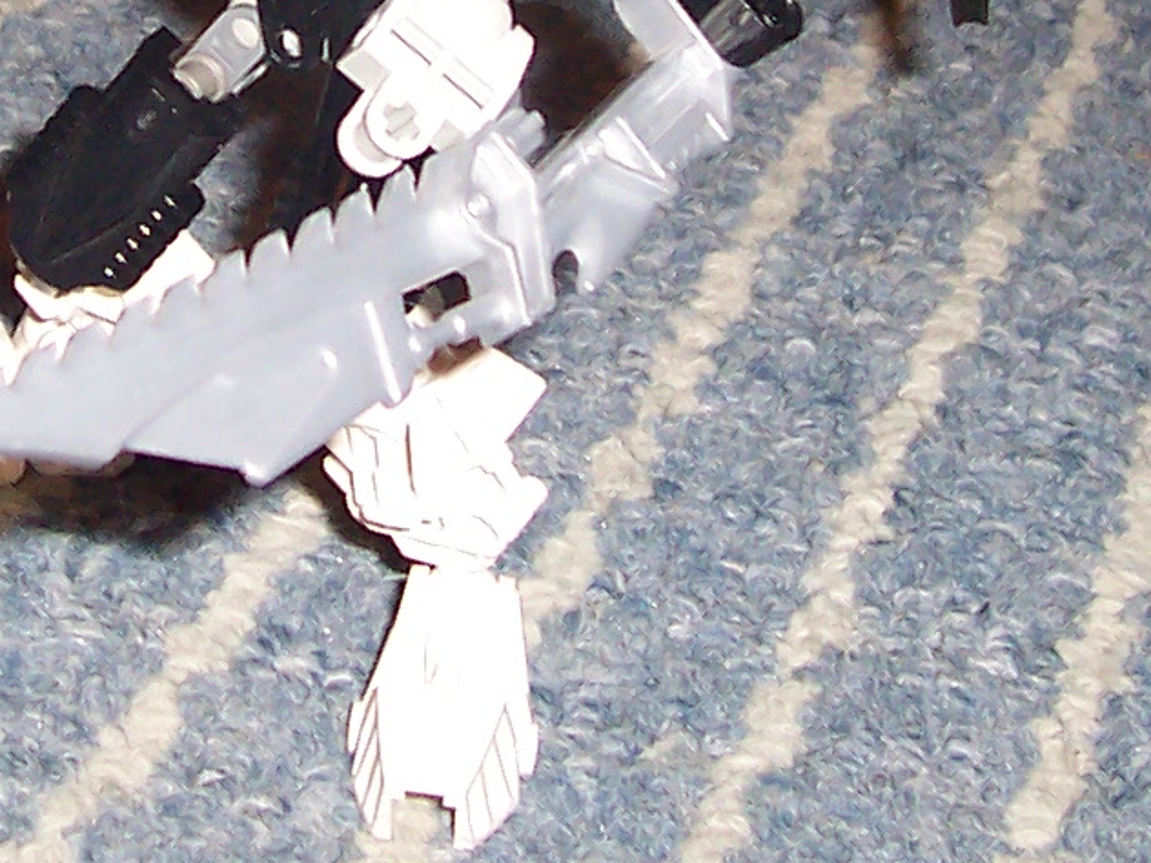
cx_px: 262
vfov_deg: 12.2
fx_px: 3957
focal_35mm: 119
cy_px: -151
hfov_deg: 16.5
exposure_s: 1/60
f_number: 2.8
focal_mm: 5.6
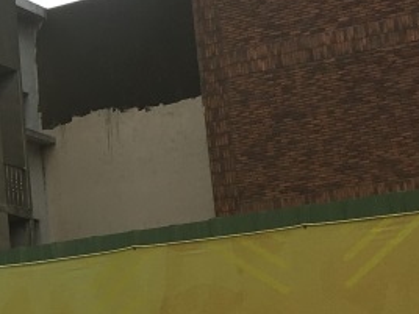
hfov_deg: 14.1
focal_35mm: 130
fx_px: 1574
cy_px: 233
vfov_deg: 11.4
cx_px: -239
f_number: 2.2
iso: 25
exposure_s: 1/927
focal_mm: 4.15
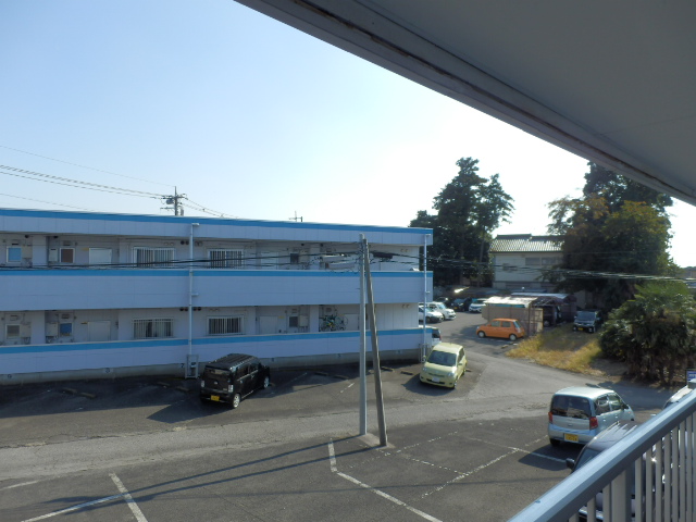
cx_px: 348
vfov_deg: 56.8
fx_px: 483
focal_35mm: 24
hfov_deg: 71.6
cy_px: 261
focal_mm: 4.2
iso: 80
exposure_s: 1/800
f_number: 3
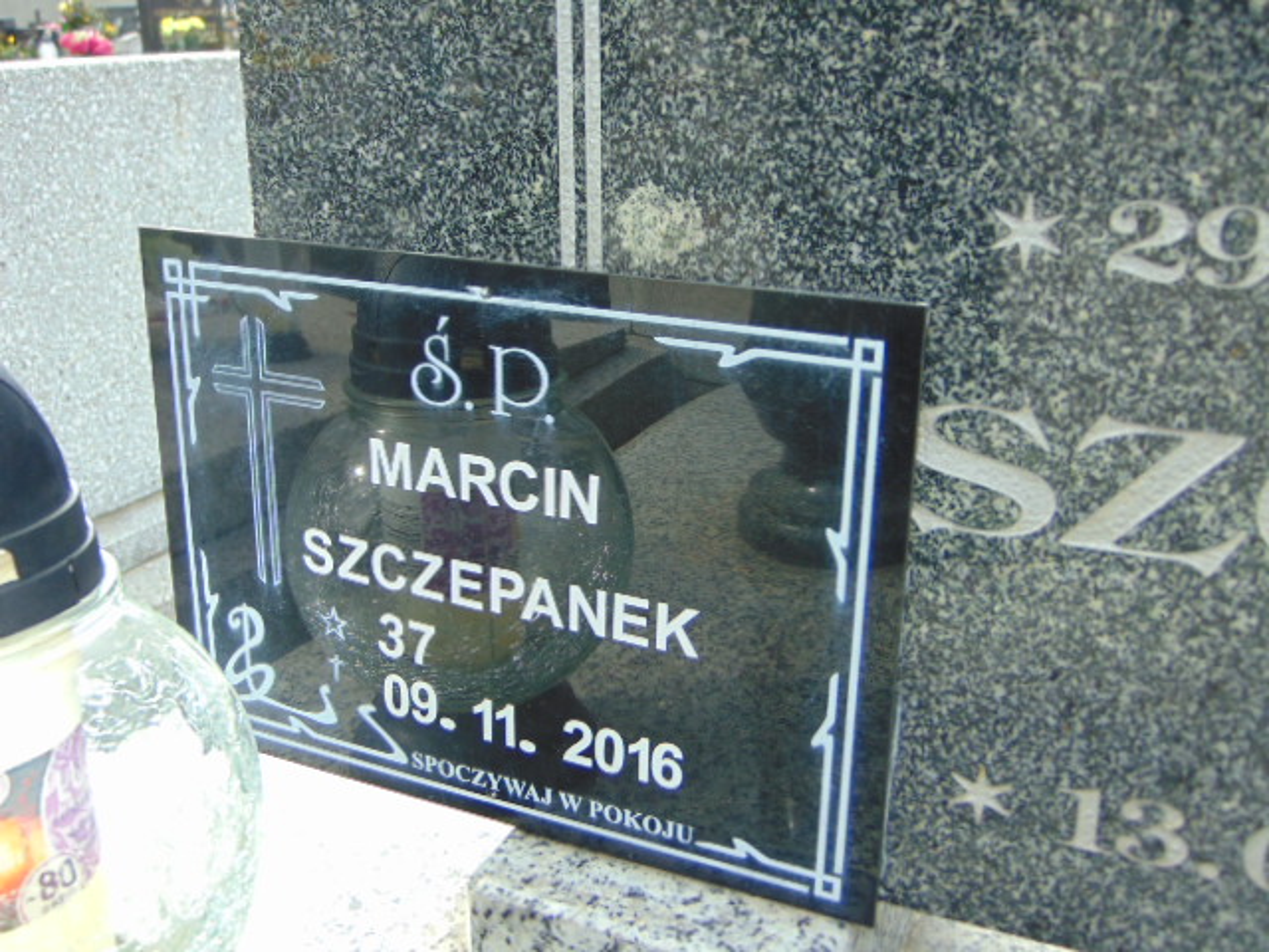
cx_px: 634
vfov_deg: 36.8
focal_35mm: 39
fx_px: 1430
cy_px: 476
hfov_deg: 47.9
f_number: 3.3
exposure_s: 1/160
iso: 80
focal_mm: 6.9
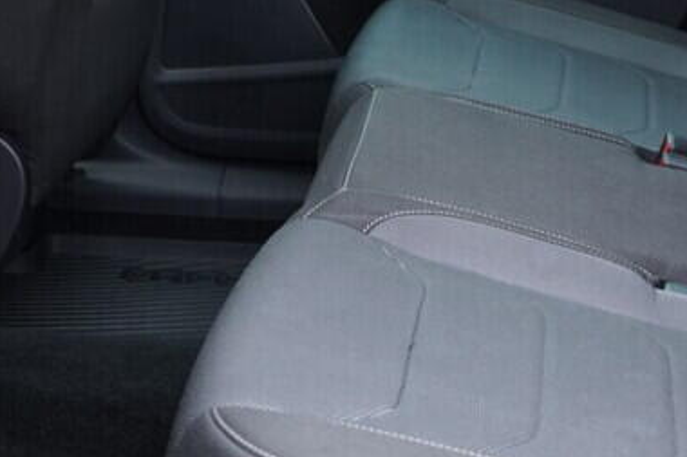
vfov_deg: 14.0
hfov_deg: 20.7
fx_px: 1850
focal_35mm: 97
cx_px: 602
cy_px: 124
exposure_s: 1/40
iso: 640
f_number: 2.8
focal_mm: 24
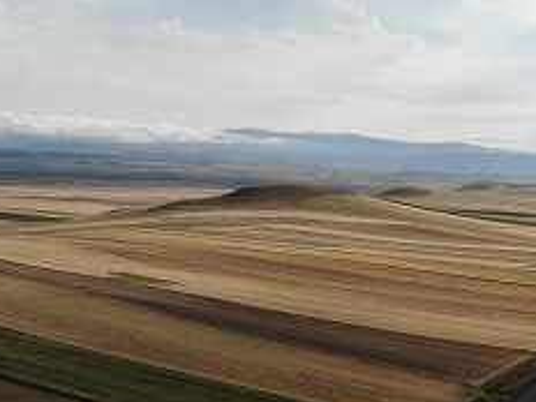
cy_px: 424
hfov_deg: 30.0
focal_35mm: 62
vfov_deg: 22.5
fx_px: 960
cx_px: 471
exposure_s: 1/1300
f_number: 2.8
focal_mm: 4.5
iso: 100
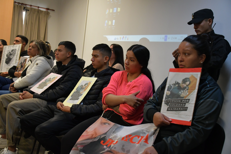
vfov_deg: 31.9
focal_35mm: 42
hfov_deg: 46.4
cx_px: 116
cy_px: 77
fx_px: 269
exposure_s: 1/160
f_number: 4
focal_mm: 28
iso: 2500
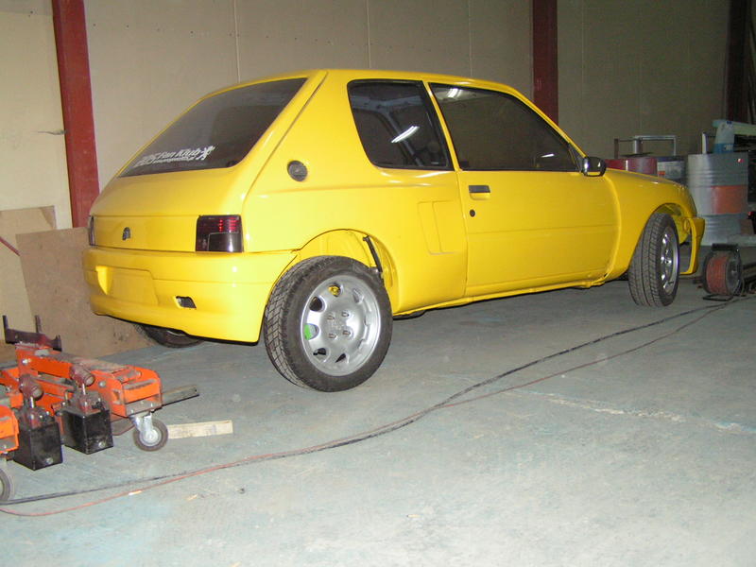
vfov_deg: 37.7
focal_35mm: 38
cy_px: 284
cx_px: 378
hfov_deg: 49.0
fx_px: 830
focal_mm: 6.3
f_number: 2.8
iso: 200
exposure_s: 1/40
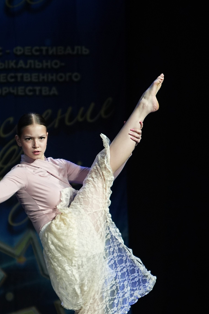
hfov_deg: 3.3
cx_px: 67
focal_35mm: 422
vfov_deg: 4.9
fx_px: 3675
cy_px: 204
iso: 1250
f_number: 2.8
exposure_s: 1/320
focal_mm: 200
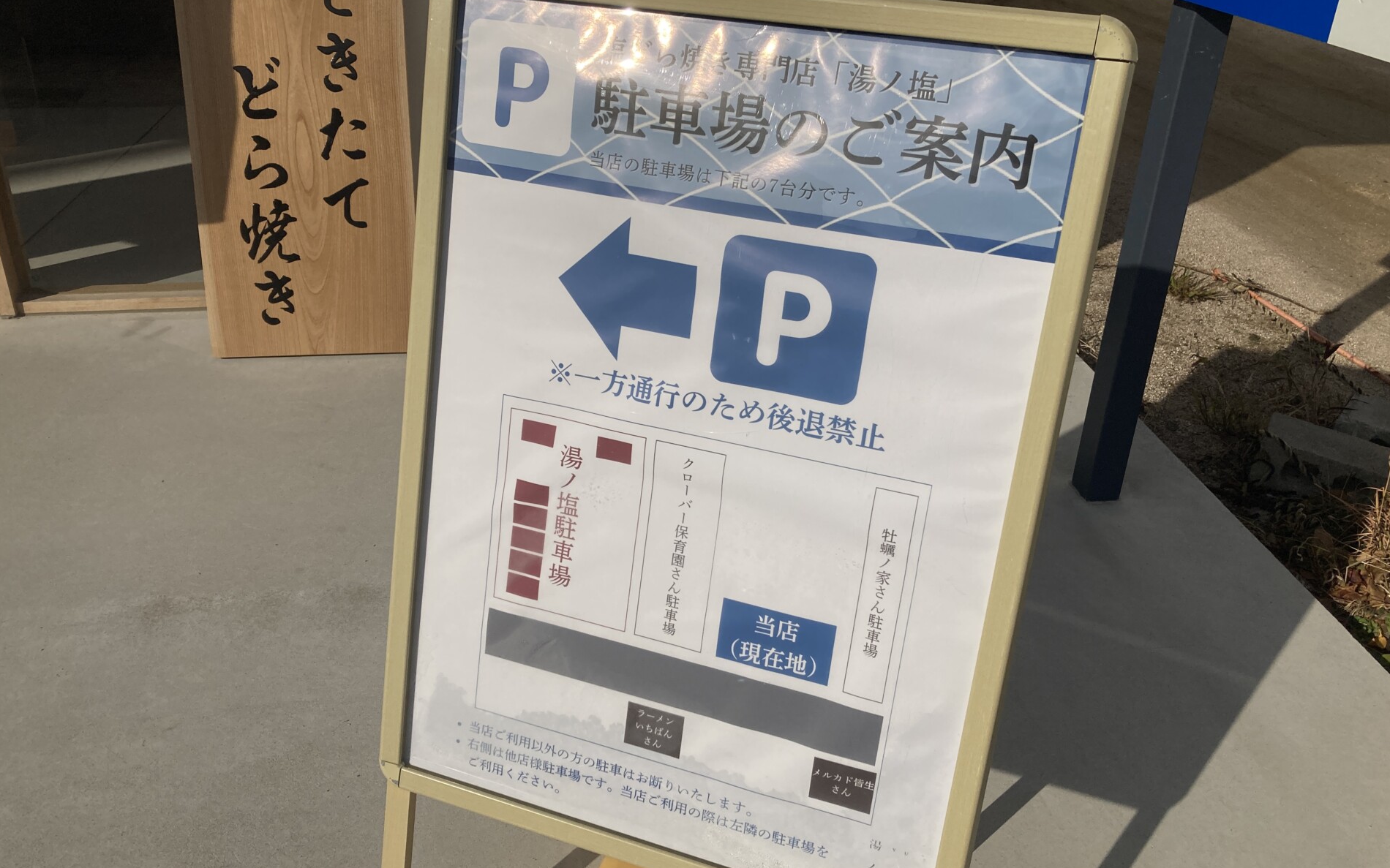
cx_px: 688
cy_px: 391
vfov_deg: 41.8
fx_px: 1136
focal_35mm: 30
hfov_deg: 62.9
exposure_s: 1/12048
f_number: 1.8
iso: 25
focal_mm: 3.99
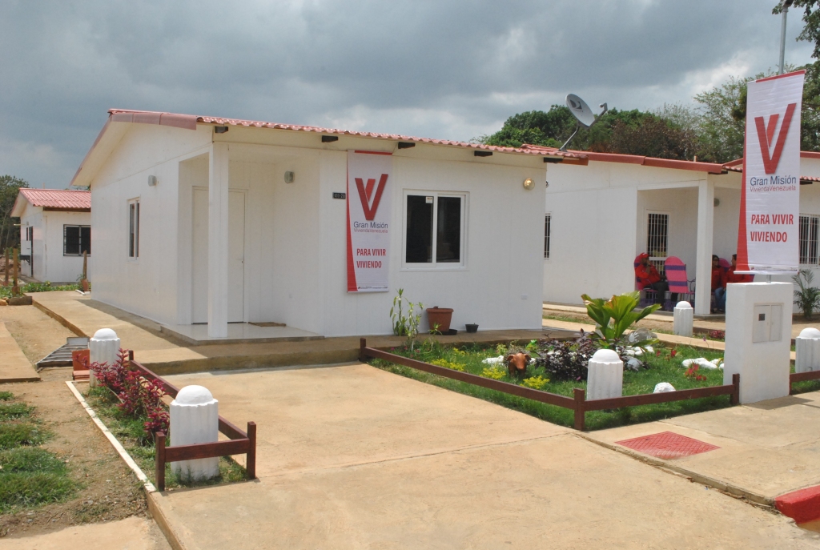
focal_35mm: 33
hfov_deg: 57.1
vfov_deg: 40.1
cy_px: 275
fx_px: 753
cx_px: 410
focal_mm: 22
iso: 800
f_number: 16
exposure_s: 1/1000
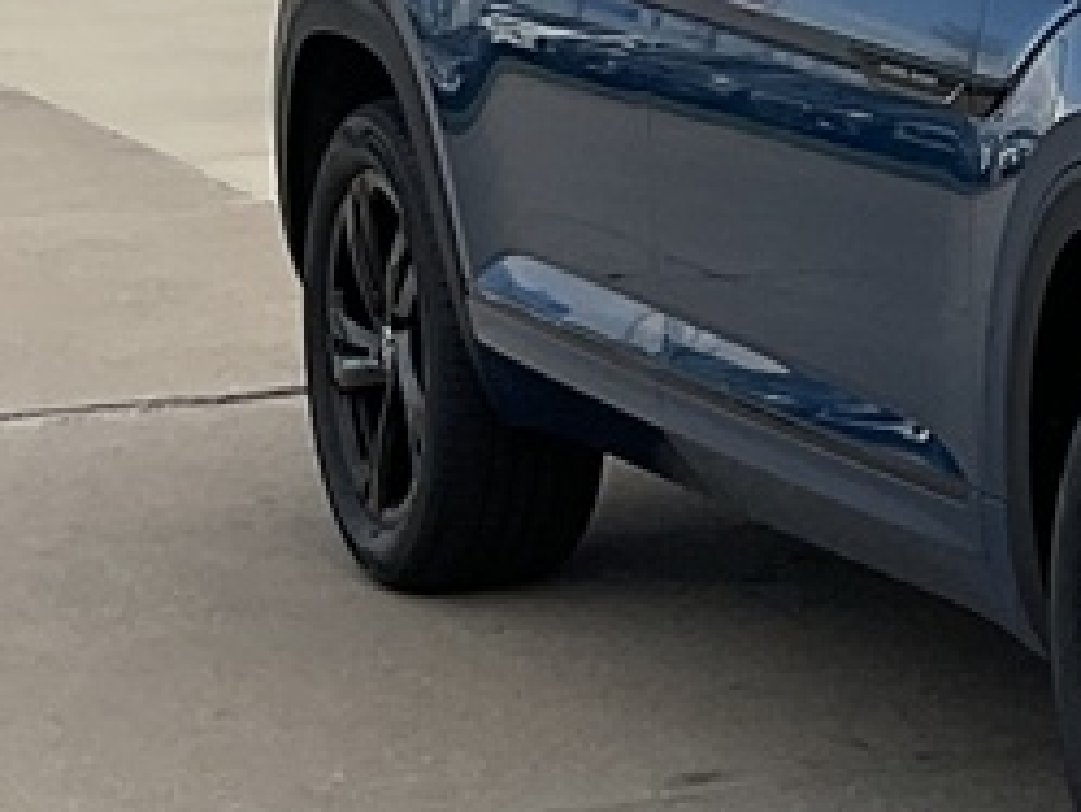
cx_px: 2188
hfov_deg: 13.9
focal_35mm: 119
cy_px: -341
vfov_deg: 12.0
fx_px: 3718
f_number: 1.8
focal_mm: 3
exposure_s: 1/1279
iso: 16
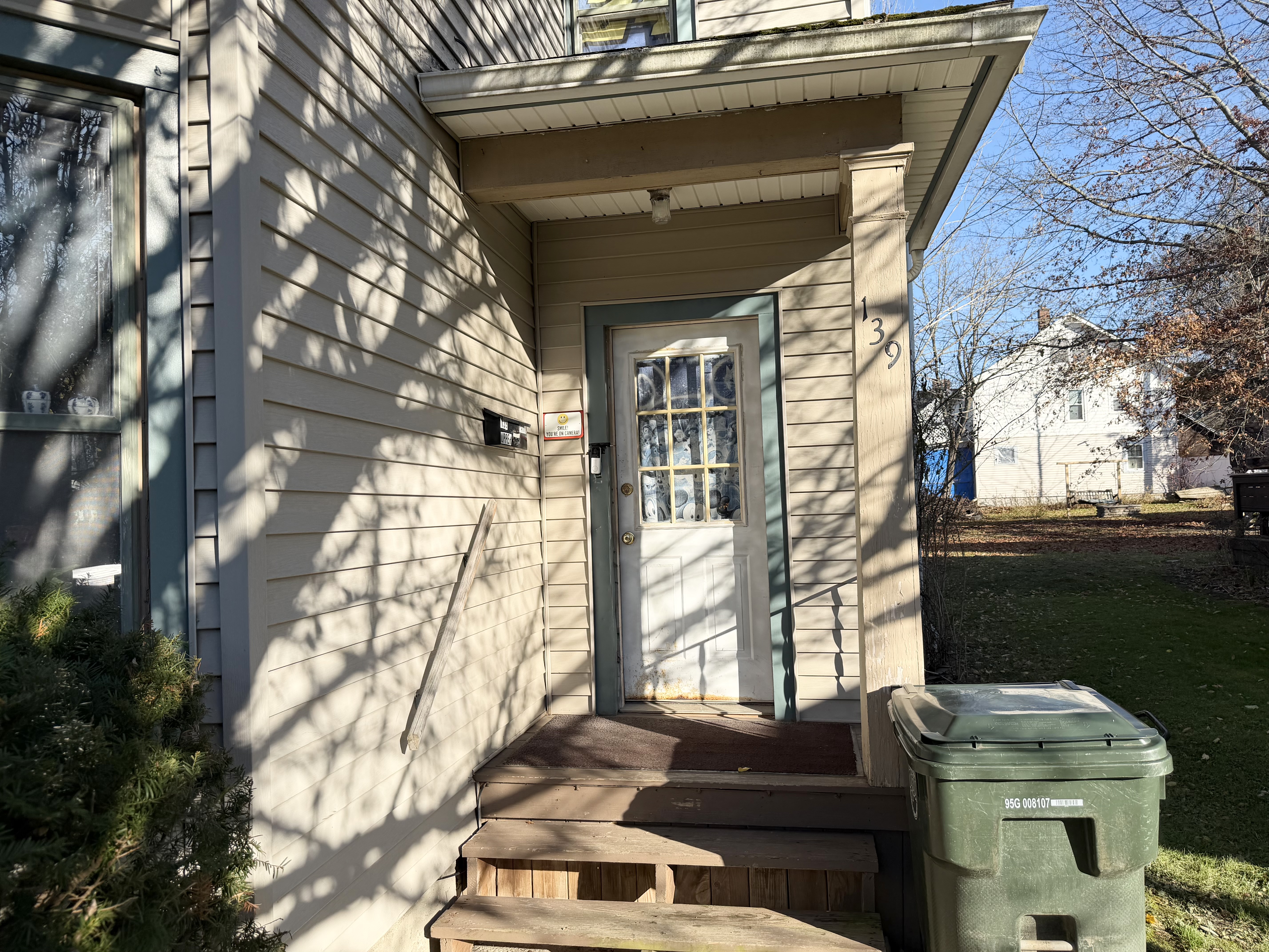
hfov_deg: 71.6
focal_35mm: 24
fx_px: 880
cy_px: 476
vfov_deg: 56.8
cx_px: 634
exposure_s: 1/2299
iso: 80
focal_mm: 6.76
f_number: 1.78
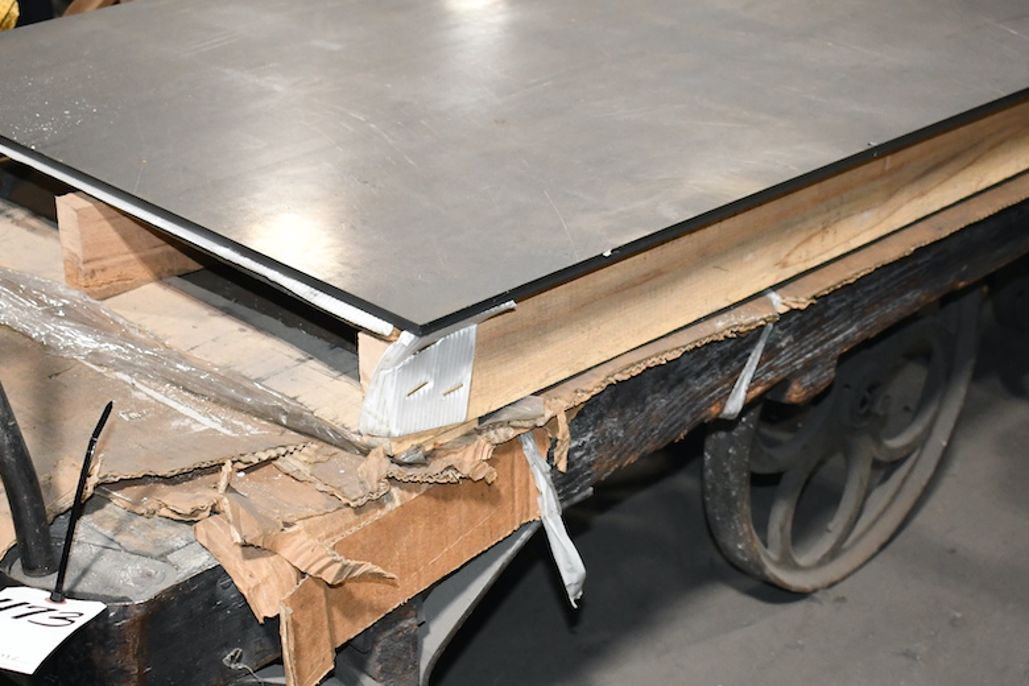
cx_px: 497
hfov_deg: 31.4
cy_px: 532
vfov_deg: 21.0
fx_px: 1829
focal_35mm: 64
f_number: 4
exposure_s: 1/60
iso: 2000
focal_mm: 26
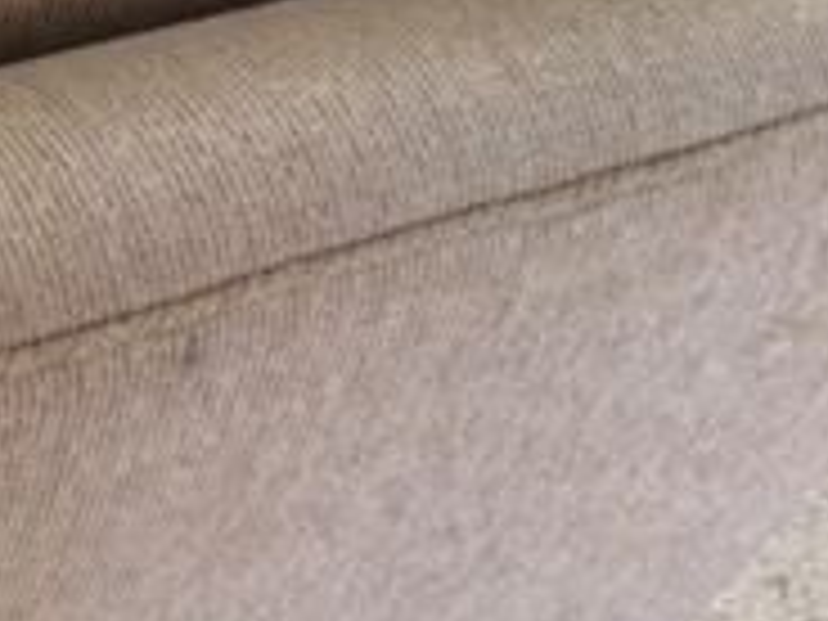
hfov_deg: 16.9
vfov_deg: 14.6
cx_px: -540
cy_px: 274
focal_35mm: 101
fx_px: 2416
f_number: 2.2
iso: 160
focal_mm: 4.15
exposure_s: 1/30
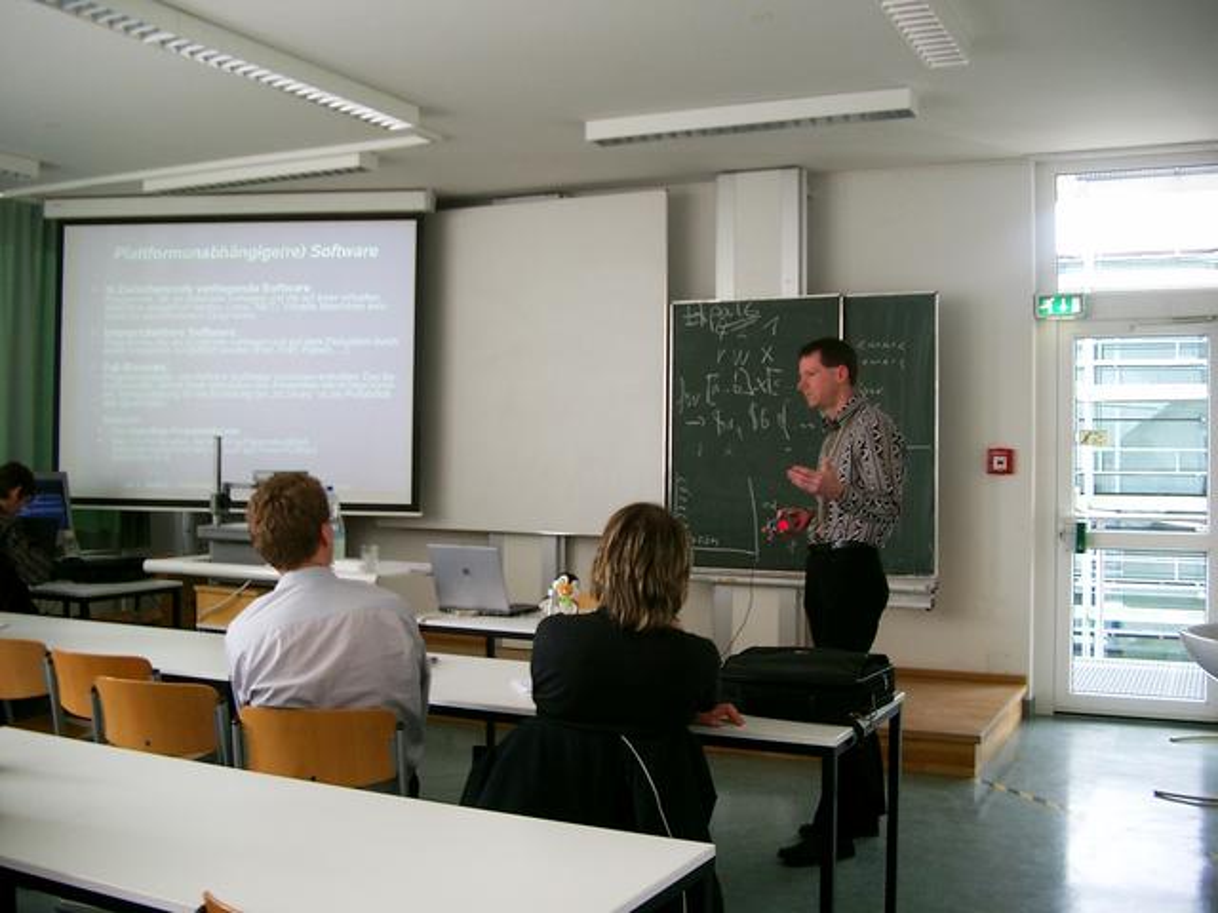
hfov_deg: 50.1
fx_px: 1302
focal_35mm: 37
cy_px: 456
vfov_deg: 38.7
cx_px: 609
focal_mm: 7.6
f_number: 2.6
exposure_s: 1/80
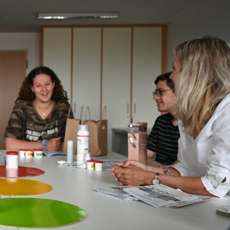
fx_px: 376
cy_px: 112
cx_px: -19
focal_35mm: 50
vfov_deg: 34.0
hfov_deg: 30.6
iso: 1000
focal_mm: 24
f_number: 2.8
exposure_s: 1/160
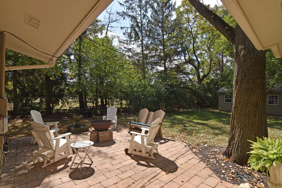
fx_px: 129
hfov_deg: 95.0
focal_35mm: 16
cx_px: 141
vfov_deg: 72.1
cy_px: 94
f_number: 8
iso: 140
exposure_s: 1/250
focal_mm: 11
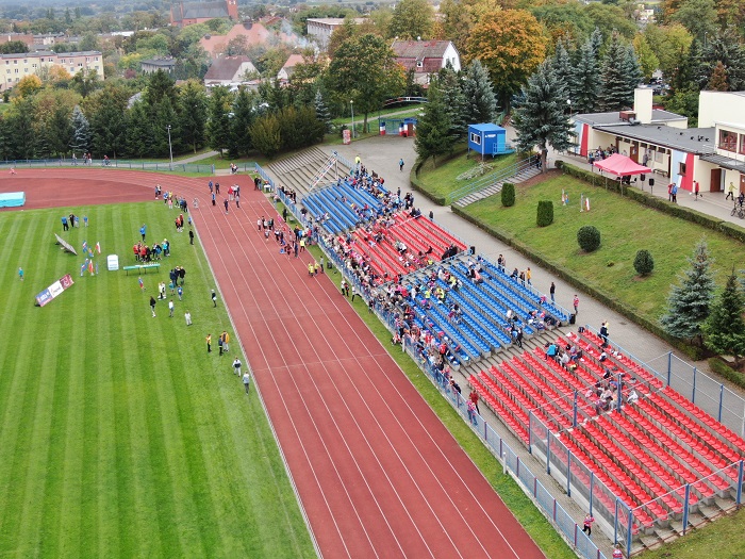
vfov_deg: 30.3
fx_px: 1033
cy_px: 280
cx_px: 372
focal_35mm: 48
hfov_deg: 39.7
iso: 100
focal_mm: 8.6
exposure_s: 1/100
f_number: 3.8
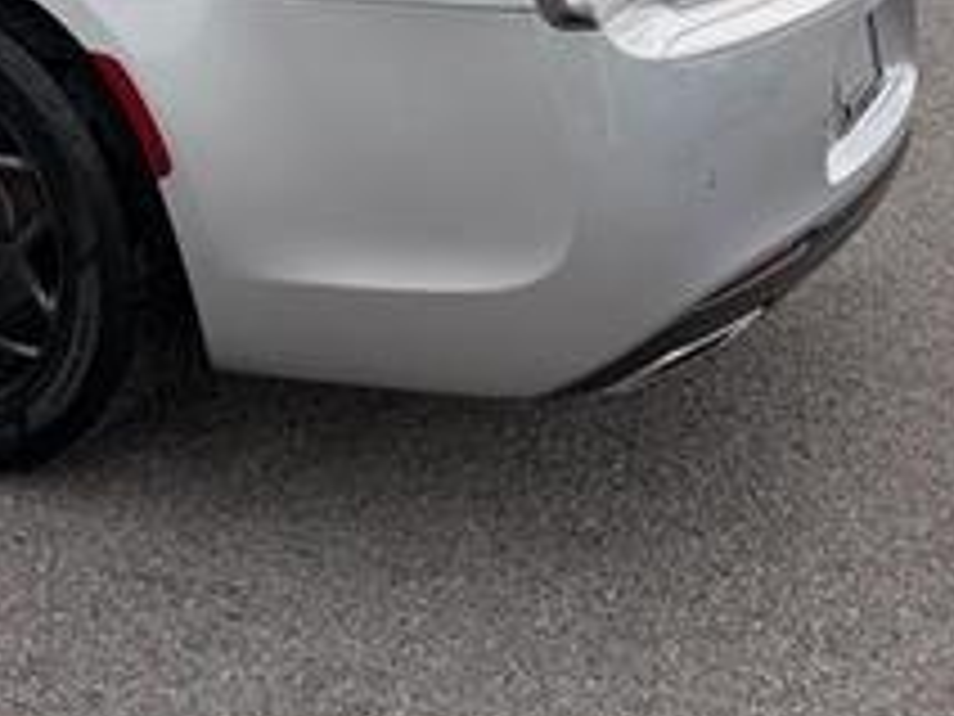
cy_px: -23
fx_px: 1571
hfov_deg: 31.0
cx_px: -22
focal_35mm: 57
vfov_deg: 24.3
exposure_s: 1/4167
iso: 80
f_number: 1.78
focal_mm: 6.76
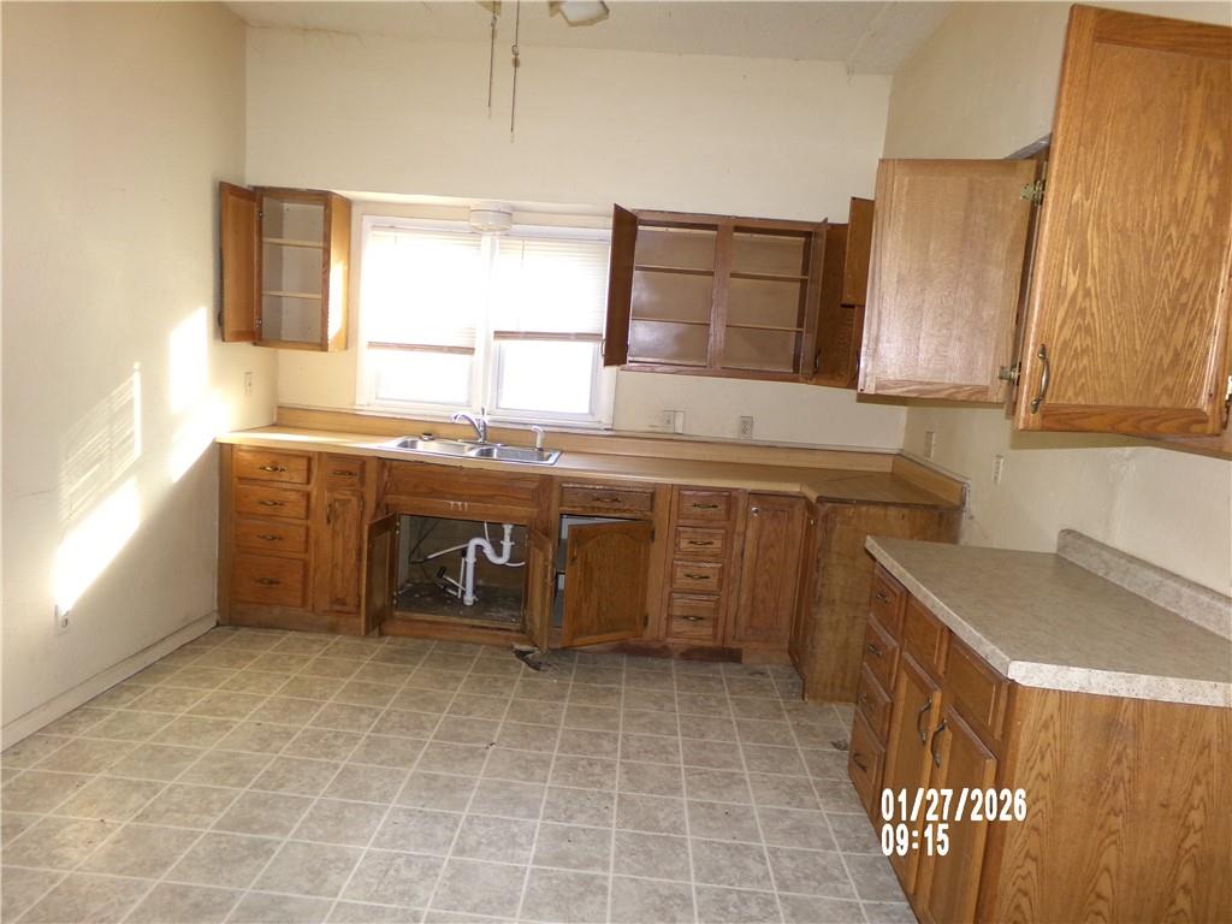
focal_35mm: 24
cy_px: 462
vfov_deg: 56.8
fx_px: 854
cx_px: 616
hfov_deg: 71.6
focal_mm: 4.3
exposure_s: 1/34
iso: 200
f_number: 3.7
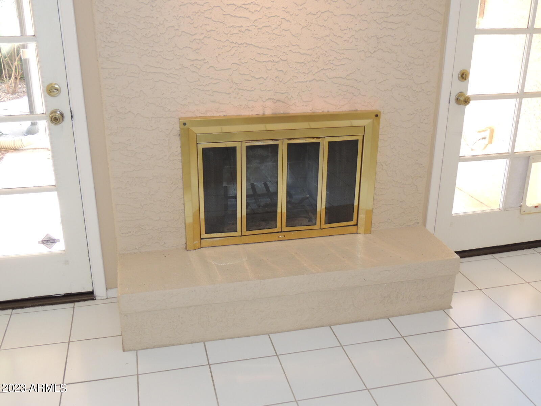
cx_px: 270
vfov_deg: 40.7
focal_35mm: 35
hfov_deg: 52.6
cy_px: 203
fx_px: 547
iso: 400
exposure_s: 1/50
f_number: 3.3
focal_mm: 6.2
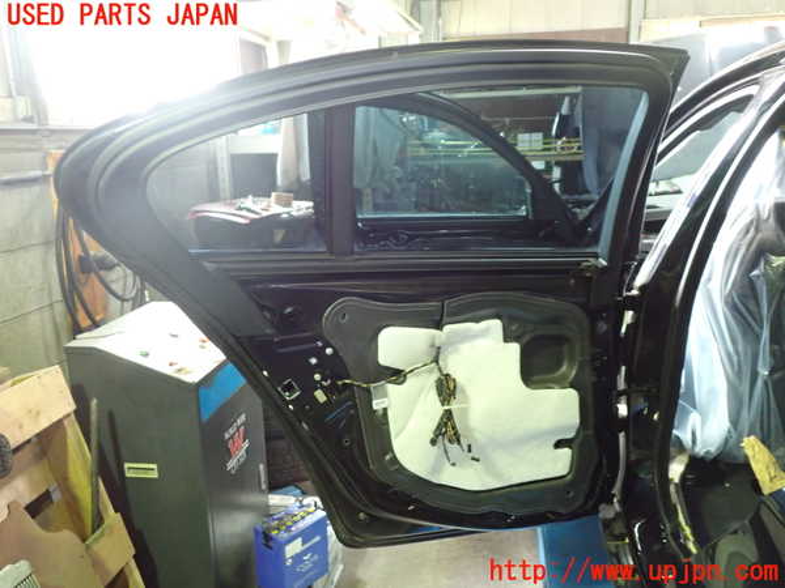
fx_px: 680
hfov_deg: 60.0
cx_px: 392
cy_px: 294
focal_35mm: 30
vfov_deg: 46.8
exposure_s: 1/30
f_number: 2.3
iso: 640
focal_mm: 5.4
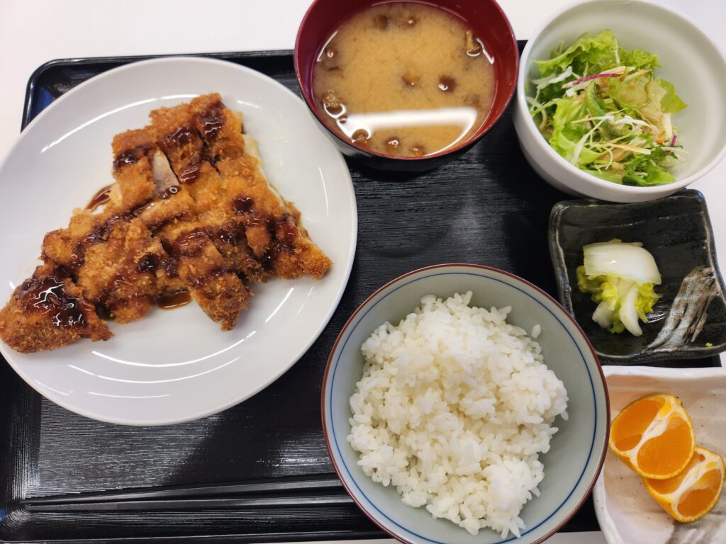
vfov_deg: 58.9
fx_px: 482
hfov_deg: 73.9
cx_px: 363
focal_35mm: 23
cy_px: 272
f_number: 1.8
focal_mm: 5.4
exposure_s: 1/180
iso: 80
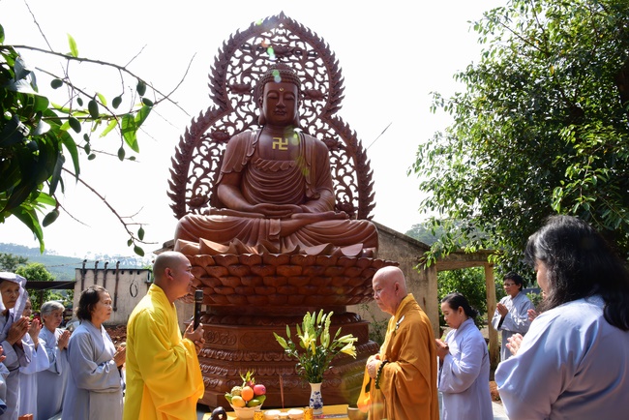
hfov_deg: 73.7
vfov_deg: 53.2
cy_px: 210
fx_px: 419
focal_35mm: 24
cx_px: 314
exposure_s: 1/50
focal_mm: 24
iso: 400
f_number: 22
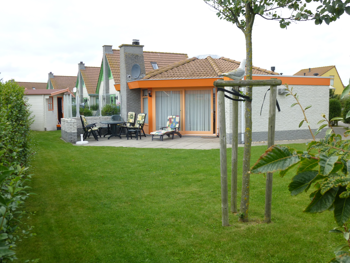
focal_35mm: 34
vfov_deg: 41.8
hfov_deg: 54.0
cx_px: 175
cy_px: 132
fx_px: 344
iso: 100
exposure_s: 1/320
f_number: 3.5
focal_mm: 6
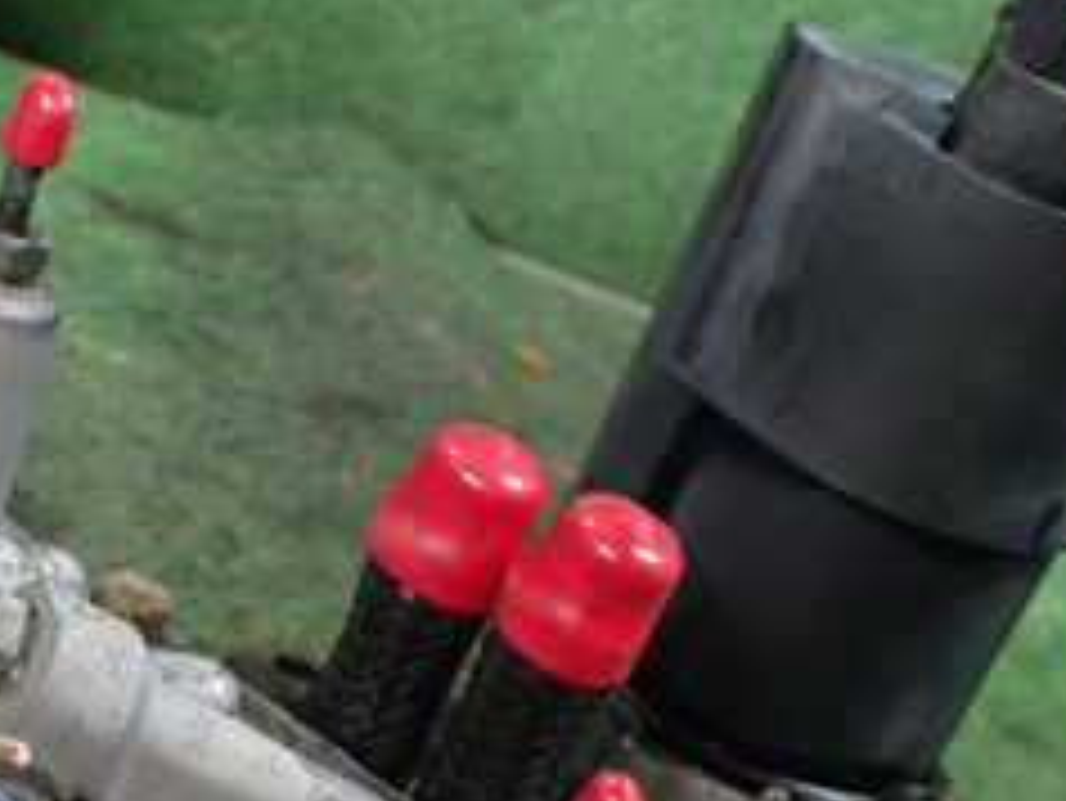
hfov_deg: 25.3
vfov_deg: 19.0
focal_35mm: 76
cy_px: 747
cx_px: 252
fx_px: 2342
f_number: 2.3
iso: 800
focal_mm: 5.4
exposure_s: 1/100
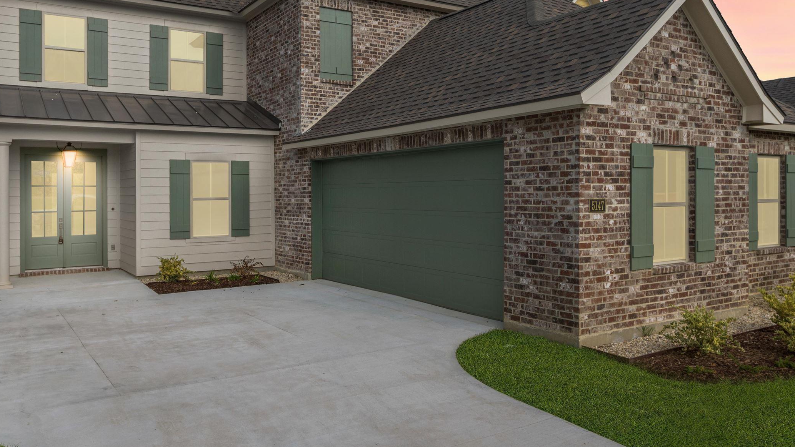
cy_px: 81
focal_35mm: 28
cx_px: 359
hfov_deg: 67.8
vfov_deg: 39.6
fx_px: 590
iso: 320
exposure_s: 1/320
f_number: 10
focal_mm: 18
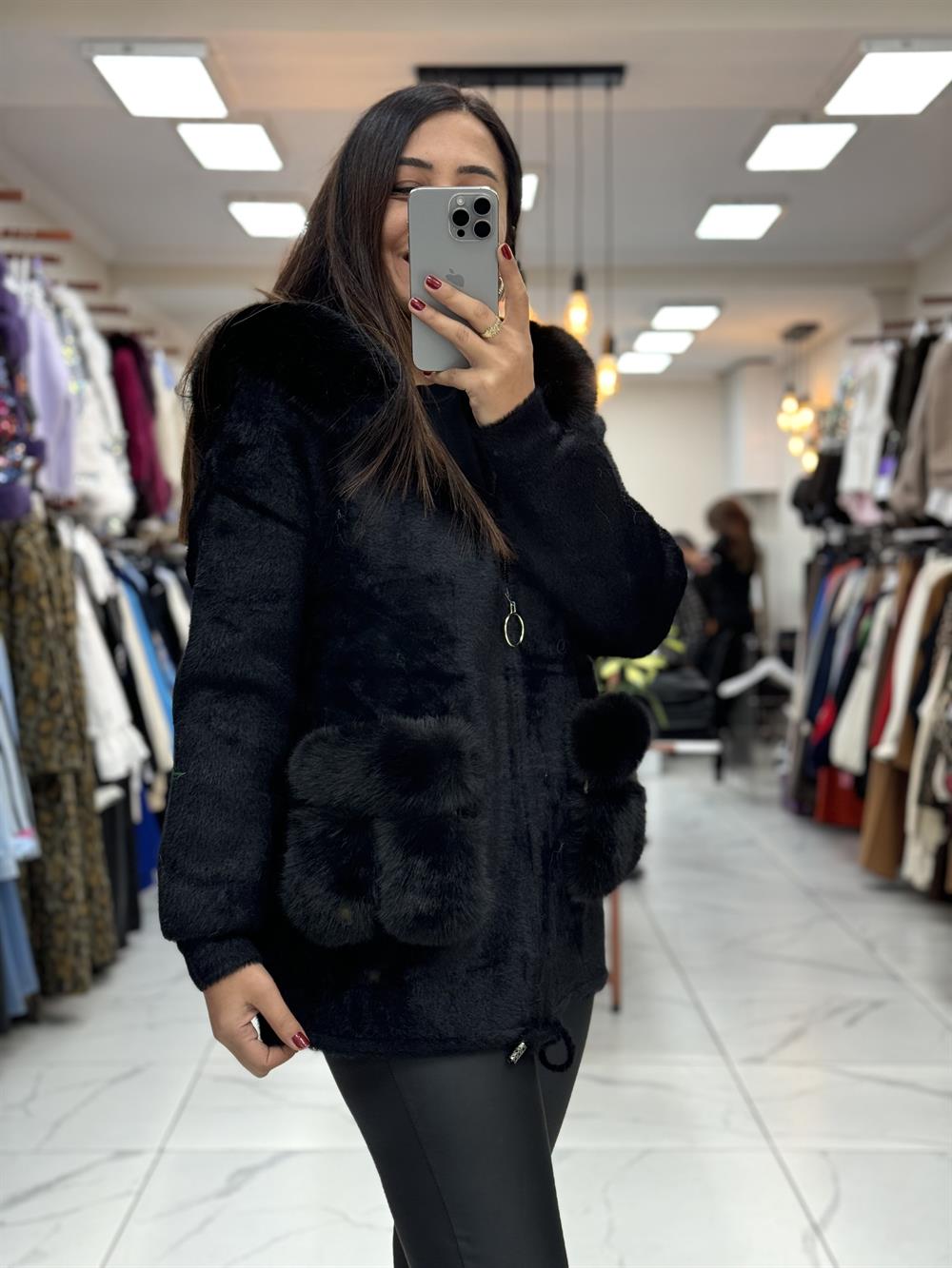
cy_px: 634
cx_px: 476
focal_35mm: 48
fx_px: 1760
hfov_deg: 30.3
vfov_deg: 39.7
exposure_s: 1/50
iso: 100
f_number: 1.78
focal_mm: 6.76
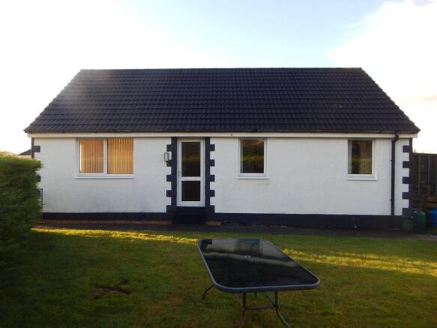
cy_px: 164
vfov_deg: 61.1
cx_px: 218
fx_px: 278
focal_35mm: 22
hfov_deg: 76.4
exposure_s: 1/200
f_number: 3
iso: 125
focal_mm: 4
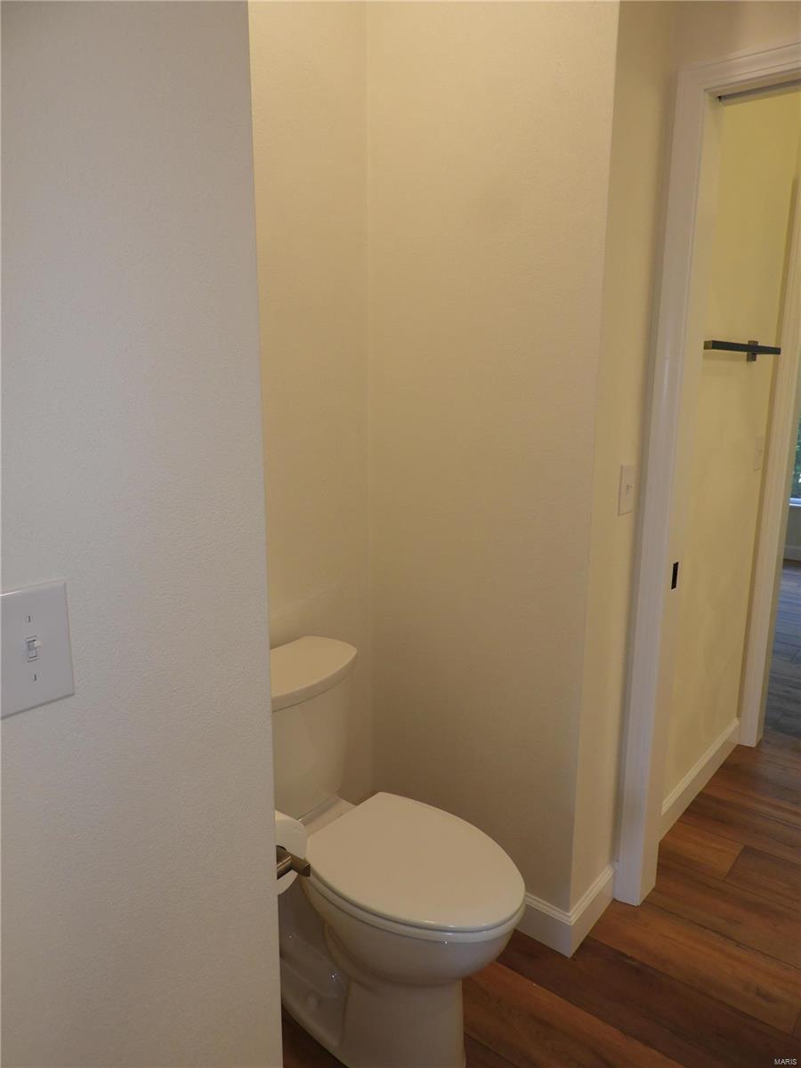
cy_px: 534
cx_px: 400
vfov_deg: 71.6
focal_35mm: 24
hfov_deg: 56.8
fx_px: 740
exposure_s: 1/40
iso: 100
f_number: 3.3
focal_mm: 4.3
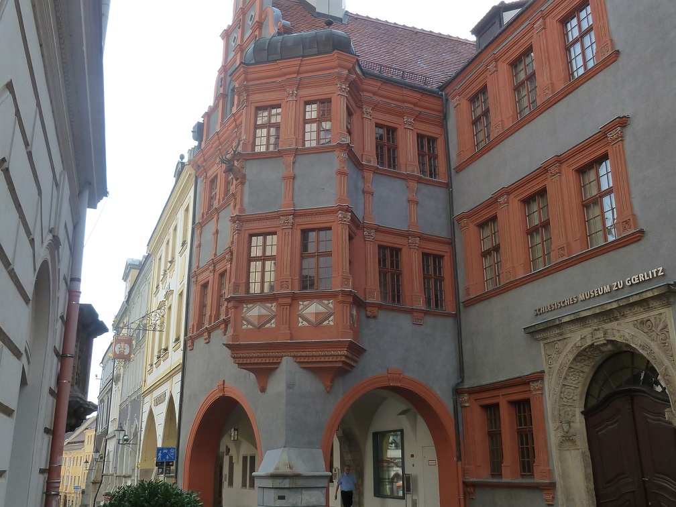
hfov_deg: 69.4
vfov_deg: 54.9
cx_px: 338
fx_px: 488
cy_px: 254
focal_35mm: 25
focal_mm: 4.1
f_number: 4
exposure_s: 1/250
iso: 125
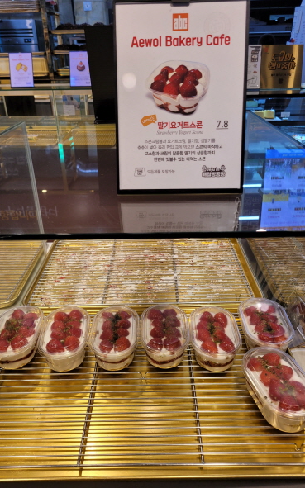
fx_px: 373
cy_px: 247
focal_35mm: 28
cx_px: 147
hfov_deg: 44.5
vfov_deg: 66.5
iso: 64
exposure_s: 1/120
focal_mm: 5.4
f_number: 1.8
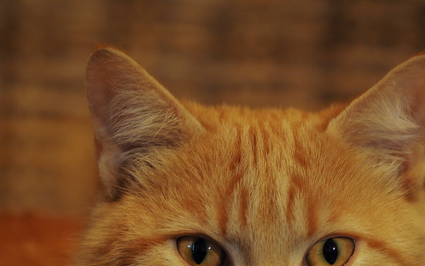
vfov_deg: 2.7
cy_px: 292
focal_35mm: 489
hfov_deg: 4.3
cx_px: 263
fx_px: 5664
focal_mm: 115
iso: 640
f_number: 2.8
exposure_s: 1/15
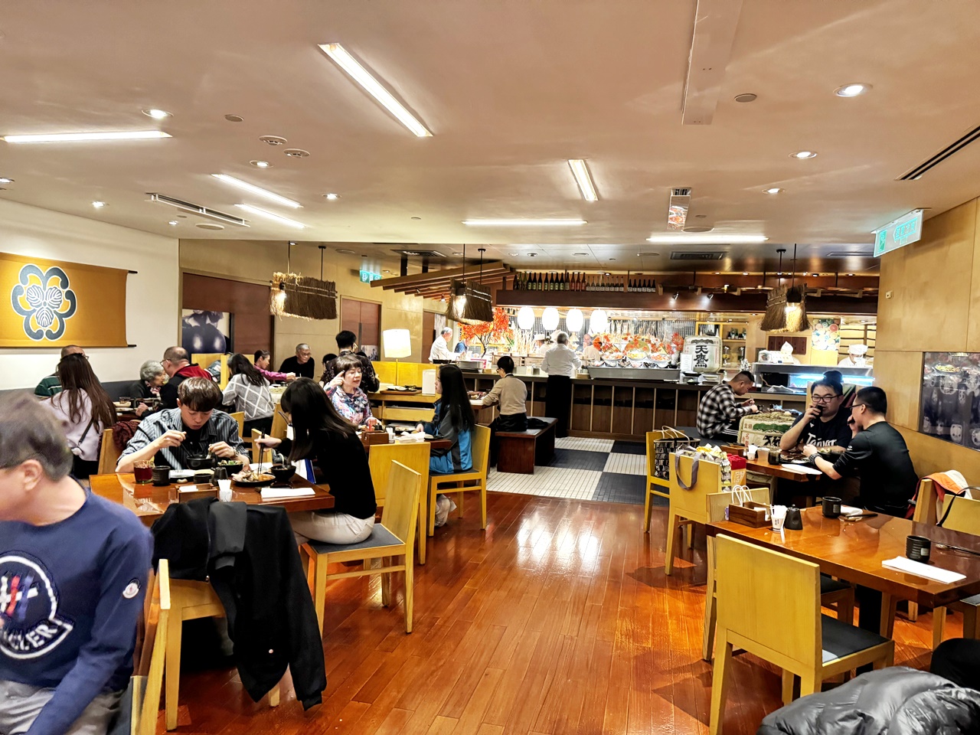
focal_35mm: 24
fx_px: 679
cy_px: 368
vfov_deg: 56.8
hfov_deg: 71.6
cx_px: 490
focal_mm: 6.76
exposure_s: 1/40
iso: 800
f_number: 1.78
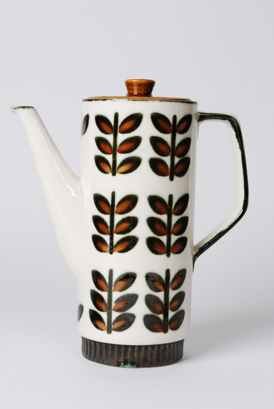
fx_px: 939
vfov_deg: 24.6
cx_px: 137
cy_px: 204
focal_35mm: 82
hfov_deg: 16.6
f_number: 14
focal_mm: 55
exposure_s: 1/20
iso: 100
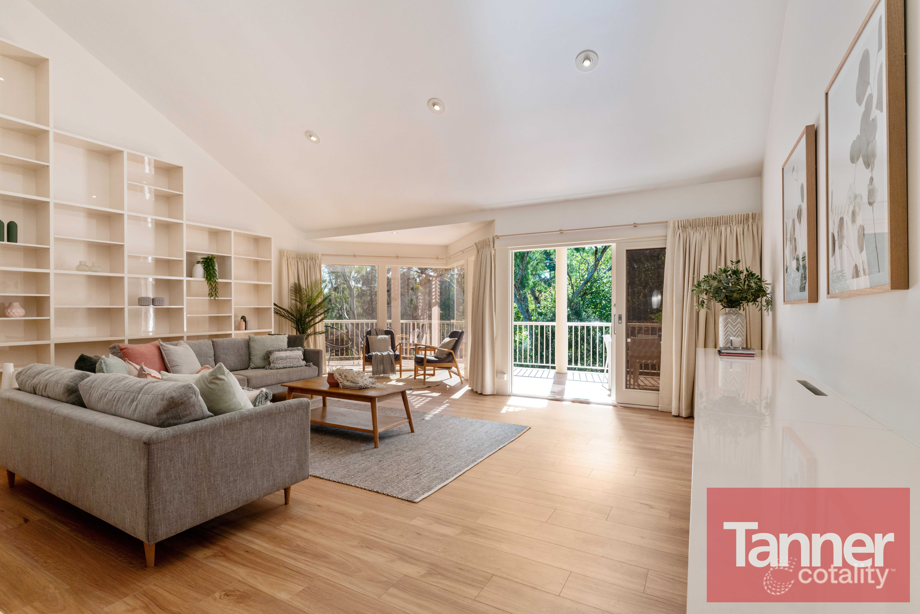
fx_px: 440
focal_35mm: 17
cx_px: 460
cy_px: 307
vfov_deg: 69.8
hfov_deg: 92.6
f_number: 11
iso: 500
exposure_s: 1/30
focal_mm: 17.2
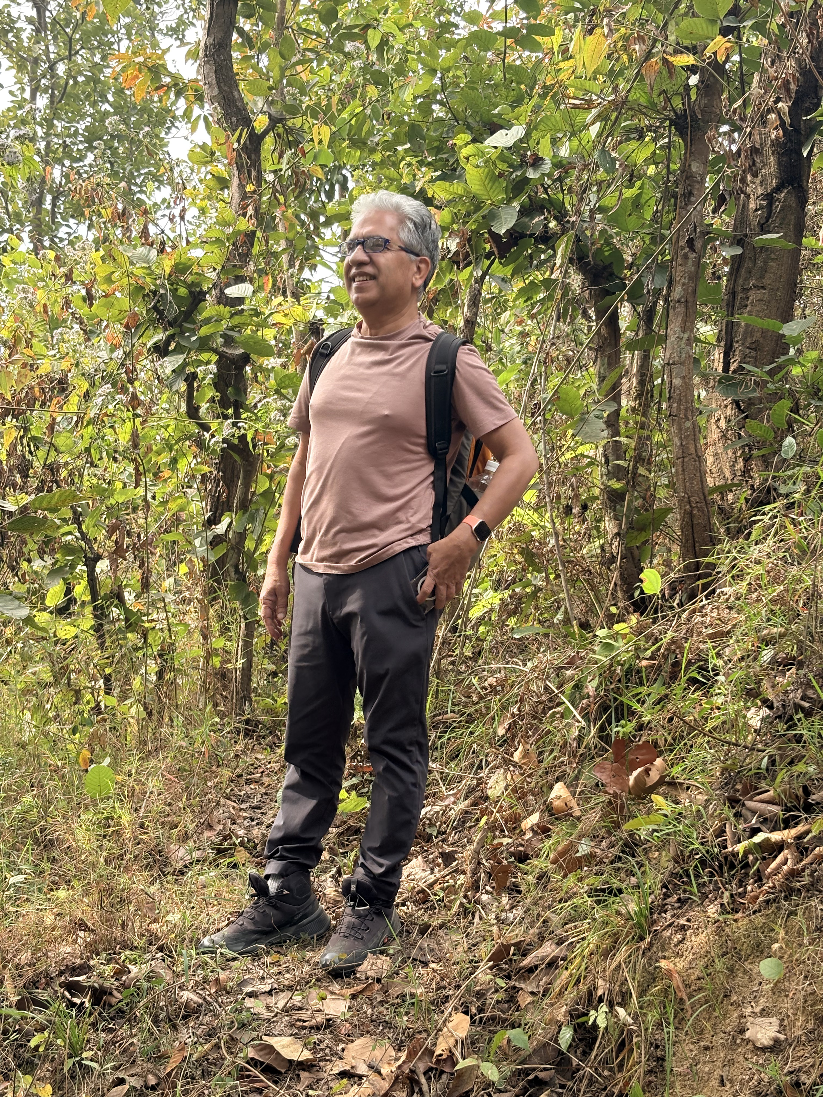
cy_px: 548
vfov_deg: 36.8
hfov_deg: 28.0
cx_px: 412
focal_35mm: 52
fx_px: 1648
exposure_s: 1/280
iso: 50
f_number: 1.6
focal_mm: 5.96
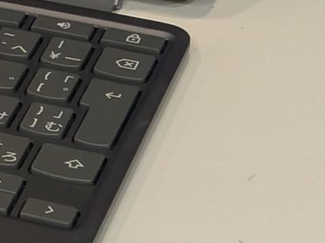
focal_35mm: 226
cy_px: -132
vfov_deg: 6.5
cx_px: -220
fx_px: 2122
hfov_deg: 8.5
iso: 194
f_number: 1.7
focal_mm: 4.53
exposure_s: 1/80.2
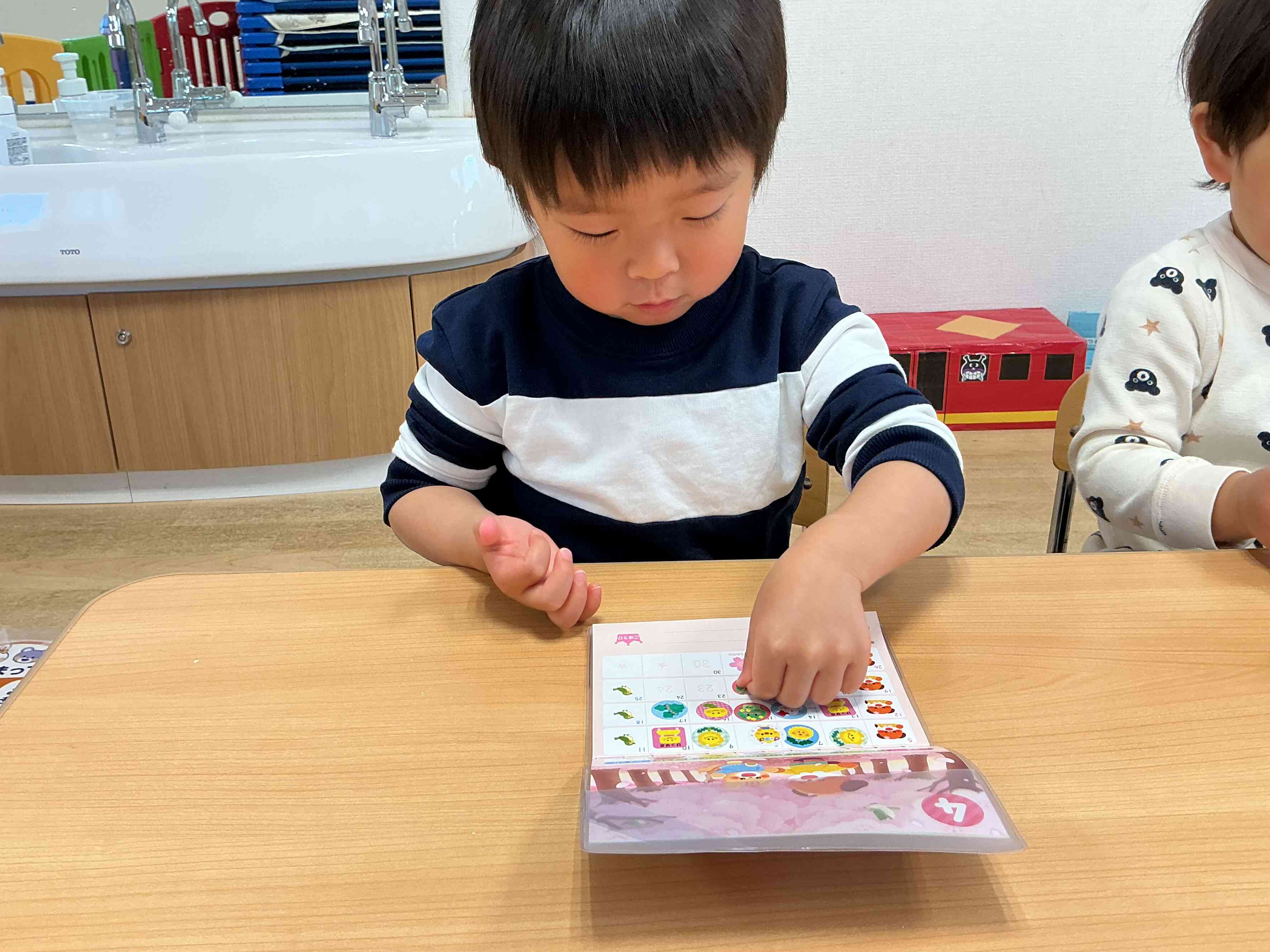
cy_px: 419
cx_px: 628
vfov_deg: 42.9
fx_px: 1211
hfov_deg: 55.4
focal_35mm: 33
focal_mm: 3
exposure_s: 1/120
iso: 40
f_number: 1.8
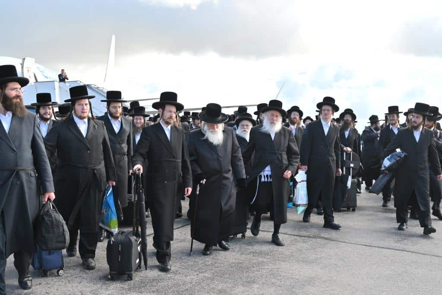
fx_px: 479
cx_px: 221
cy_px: 148
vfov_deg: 34.2
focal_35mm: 39
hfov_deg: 49.5
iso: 32
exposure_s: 1/200
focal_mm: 39
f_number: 4
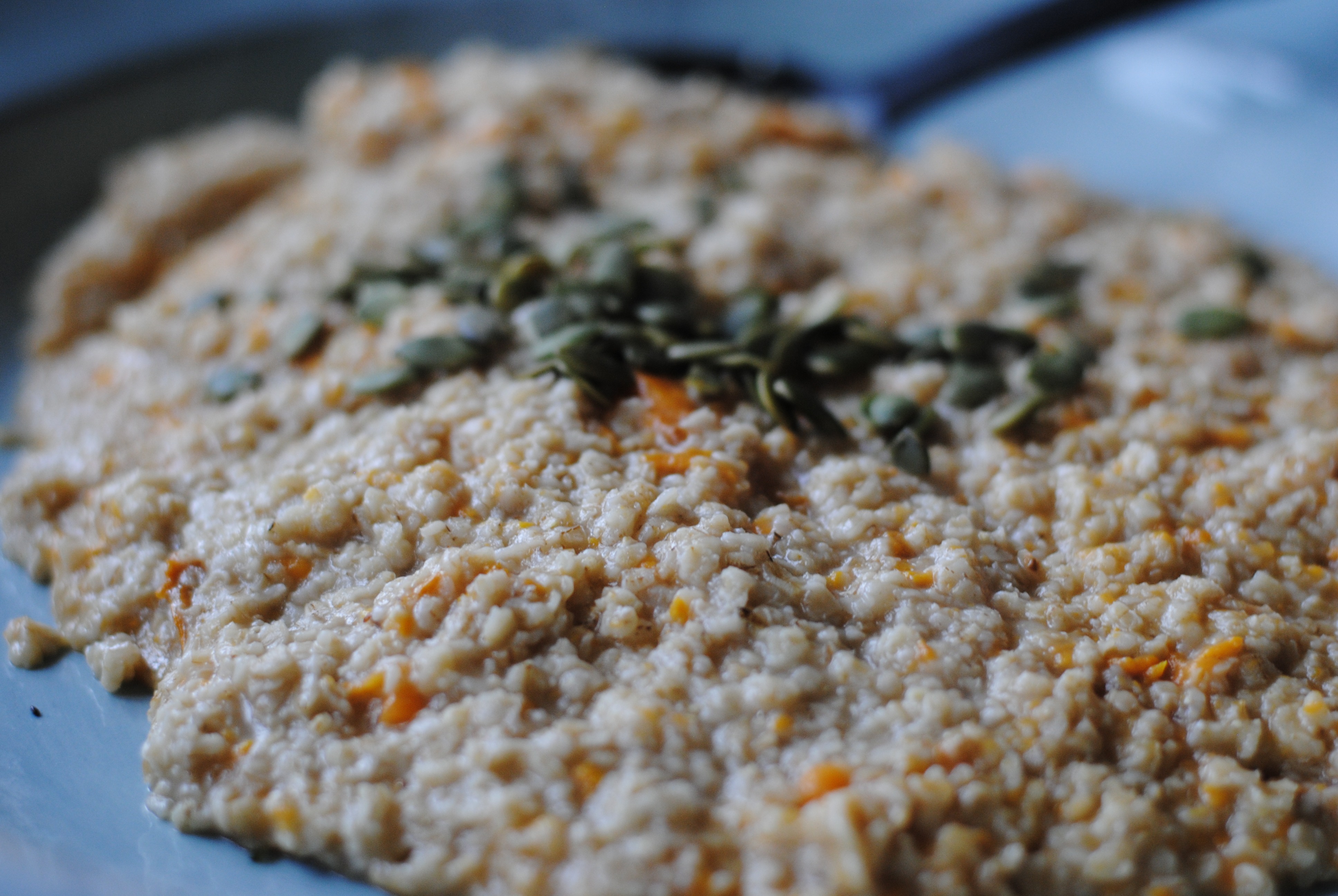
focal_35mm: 75
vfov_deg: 18.2
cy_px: 448
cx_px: 669
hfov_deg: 27.0
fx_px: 2791
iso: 320
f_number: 2.8
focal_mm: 50
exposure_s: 1/30
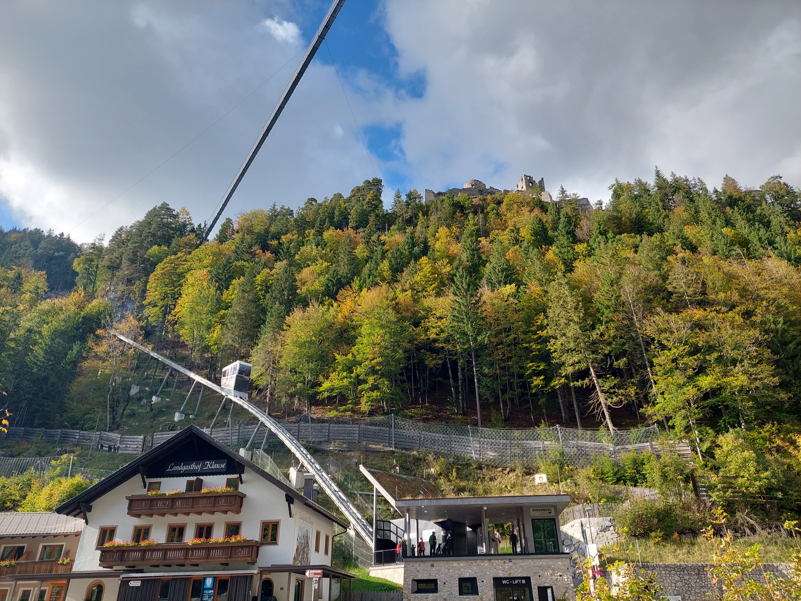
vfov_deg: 56.8
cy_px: 300
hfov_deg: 71.6
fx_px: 555
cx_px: 400
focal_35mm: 24
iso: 40
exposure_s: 1/534
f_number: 1.8
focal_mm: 5.23
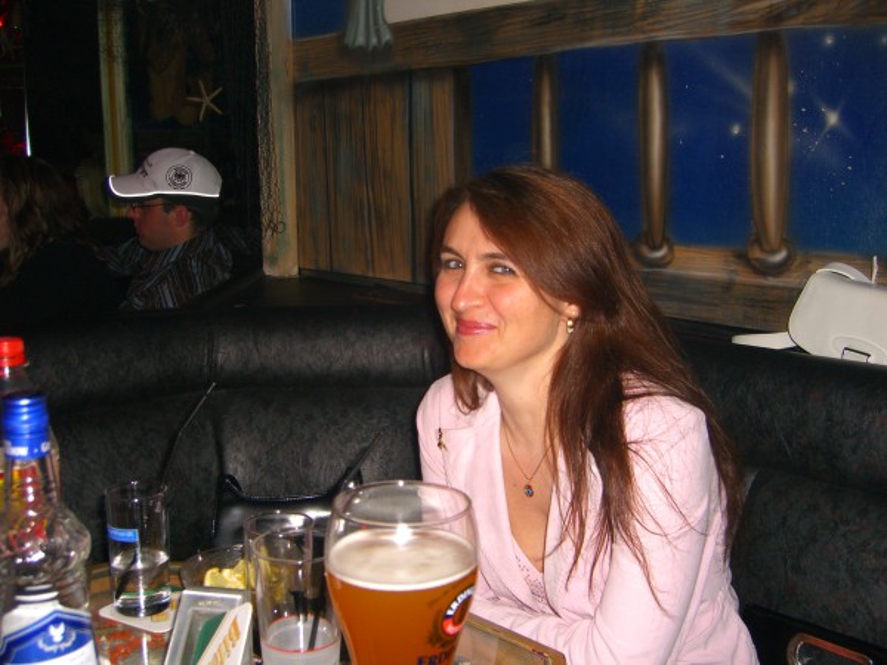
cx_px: 444
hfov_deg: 49.0
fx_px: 974
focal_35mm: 38
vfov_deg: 37.7
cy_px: 332
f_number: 2.8
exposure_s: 1/60
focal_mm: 7.9
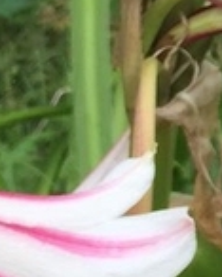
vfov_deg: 9.4
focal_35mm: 198
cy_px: -180
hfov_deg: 7.4
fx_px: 1624
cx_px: 488
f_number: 2.2
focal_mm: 4.15
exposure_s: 1/842
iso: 32
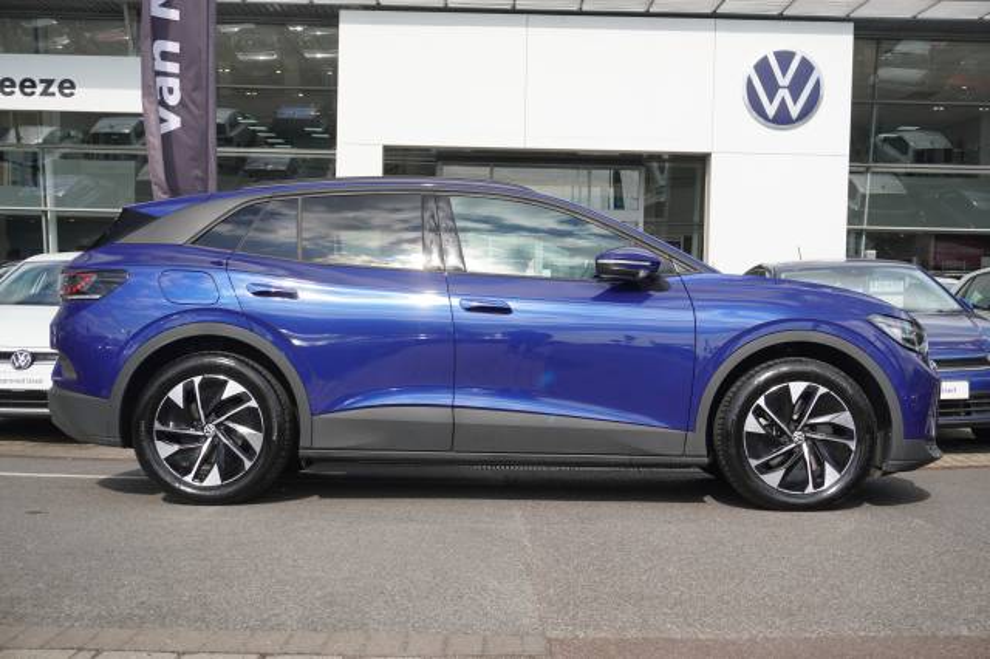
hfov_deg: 42.3
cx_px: 495
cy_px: 330
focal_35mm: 46
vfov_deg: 28.9
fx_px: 1278
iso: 100
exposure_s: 1/250
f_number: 5.6
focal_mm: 31
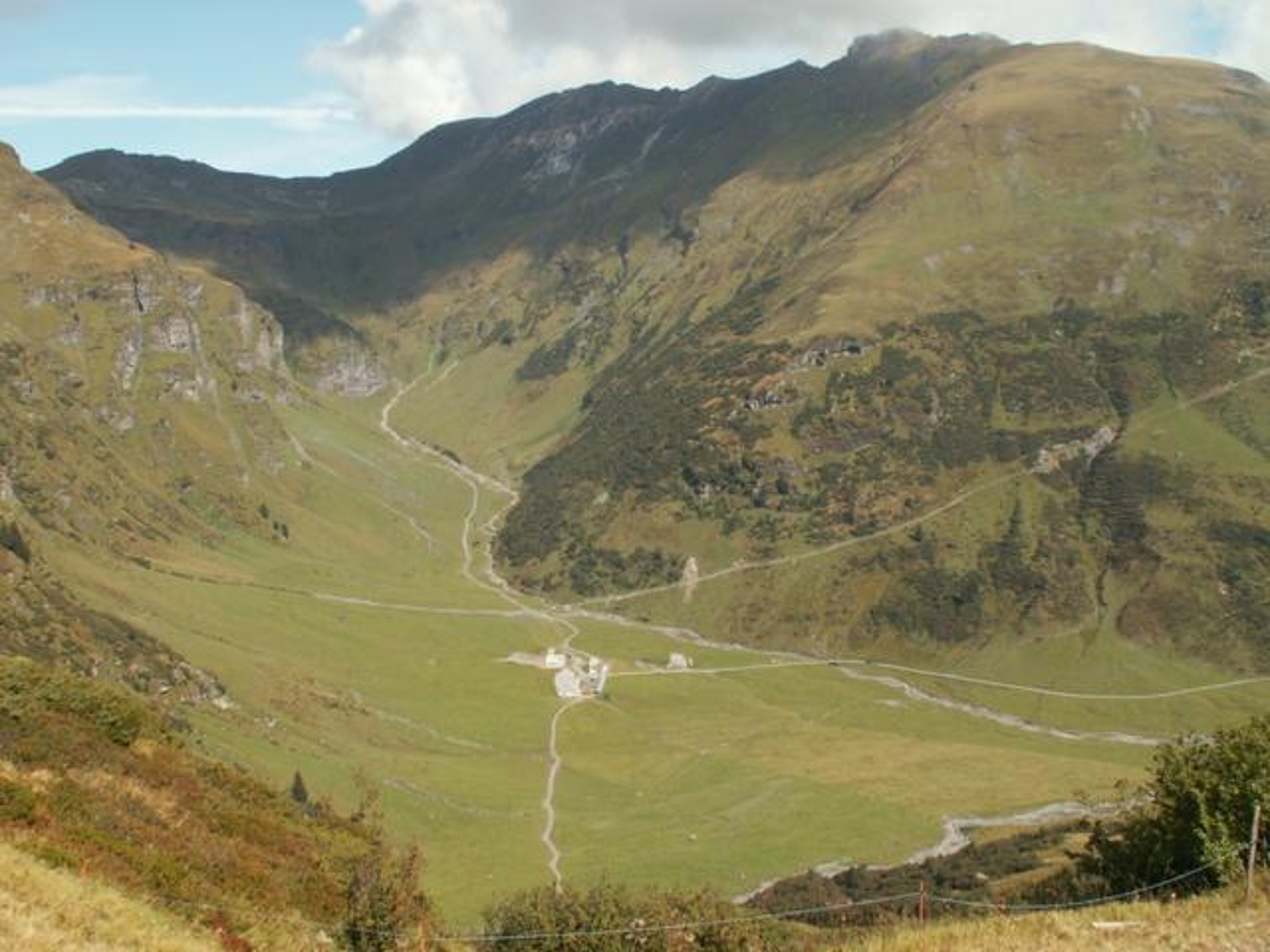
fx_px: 1284
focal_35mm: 35
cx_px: 635
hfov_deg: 52.6
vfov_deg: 40.7
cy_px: 476
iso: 50
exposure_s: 1/125
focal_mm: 5.86
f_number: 8
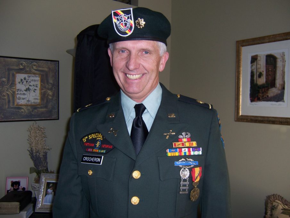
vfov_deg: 43.0
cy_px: 109
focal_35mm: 33
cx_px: 145
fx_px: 276
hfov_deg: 55.3
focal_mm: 5.5
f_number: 2.8
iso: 80
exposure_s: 1/60
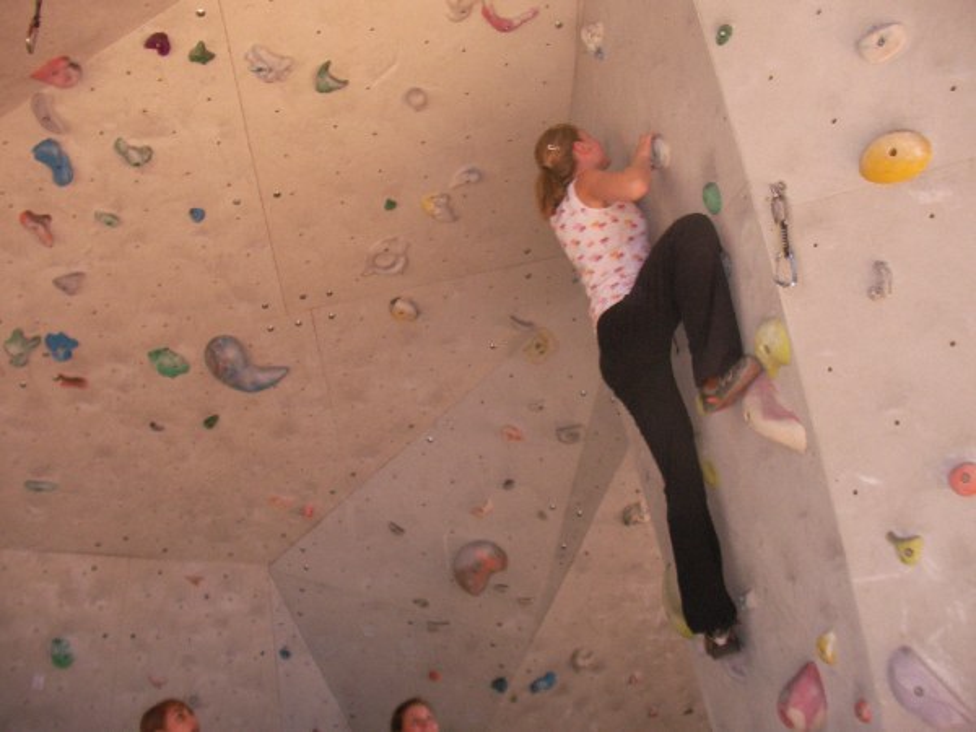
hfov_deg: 45.8
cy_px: 366
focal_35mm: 41
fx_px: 1156
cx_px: 488
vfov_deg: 35.1
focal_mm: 6.3
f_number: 3.5
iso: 100
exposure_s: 1/30
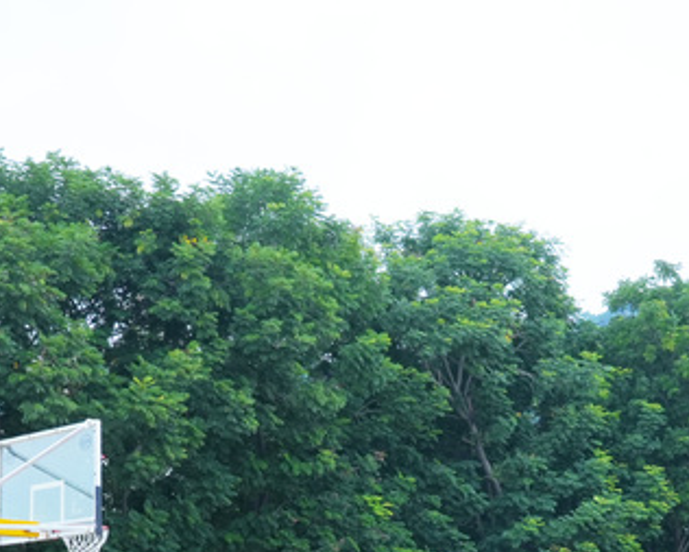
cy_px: 597
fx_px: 1530
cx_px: 498
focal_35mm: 75
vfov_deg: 19.6
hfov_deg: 25.1
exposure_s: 1/160
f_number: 18
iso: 500
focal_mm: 24
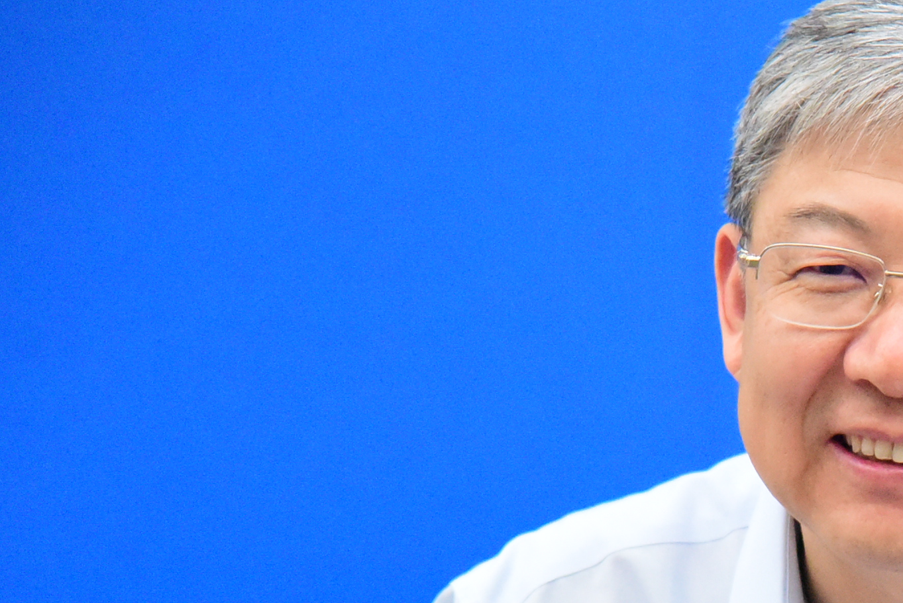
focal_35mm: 324
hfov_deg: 6.3
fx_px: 8130
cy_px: 665
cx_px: 969
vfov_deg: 4.2
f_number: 4
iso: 10000
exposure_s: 1/400
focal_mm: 120
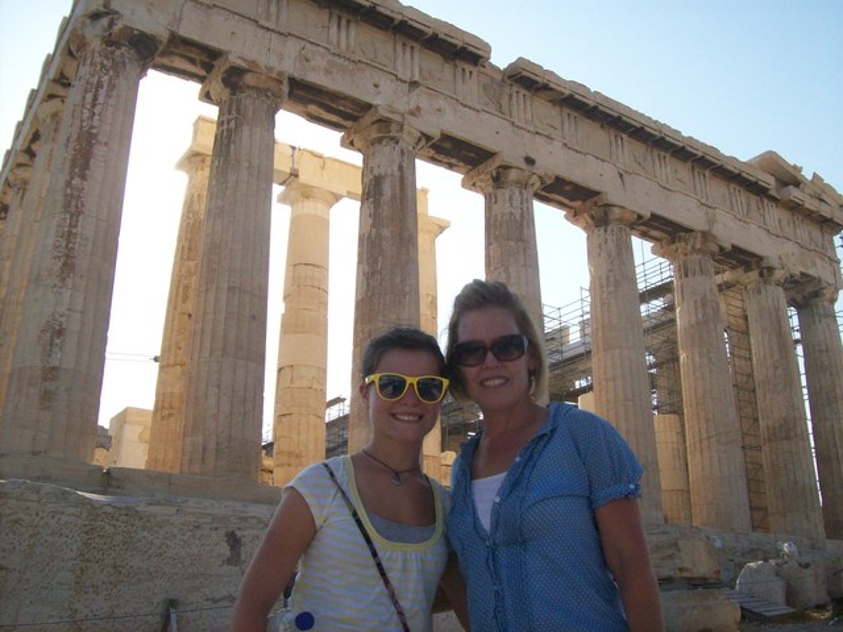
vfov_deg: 39.7
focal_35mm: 36
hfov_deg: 51.4
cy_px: 316
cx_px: 422
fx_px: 877
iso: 200
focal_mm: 6
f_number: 4.8
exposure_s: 1/1401
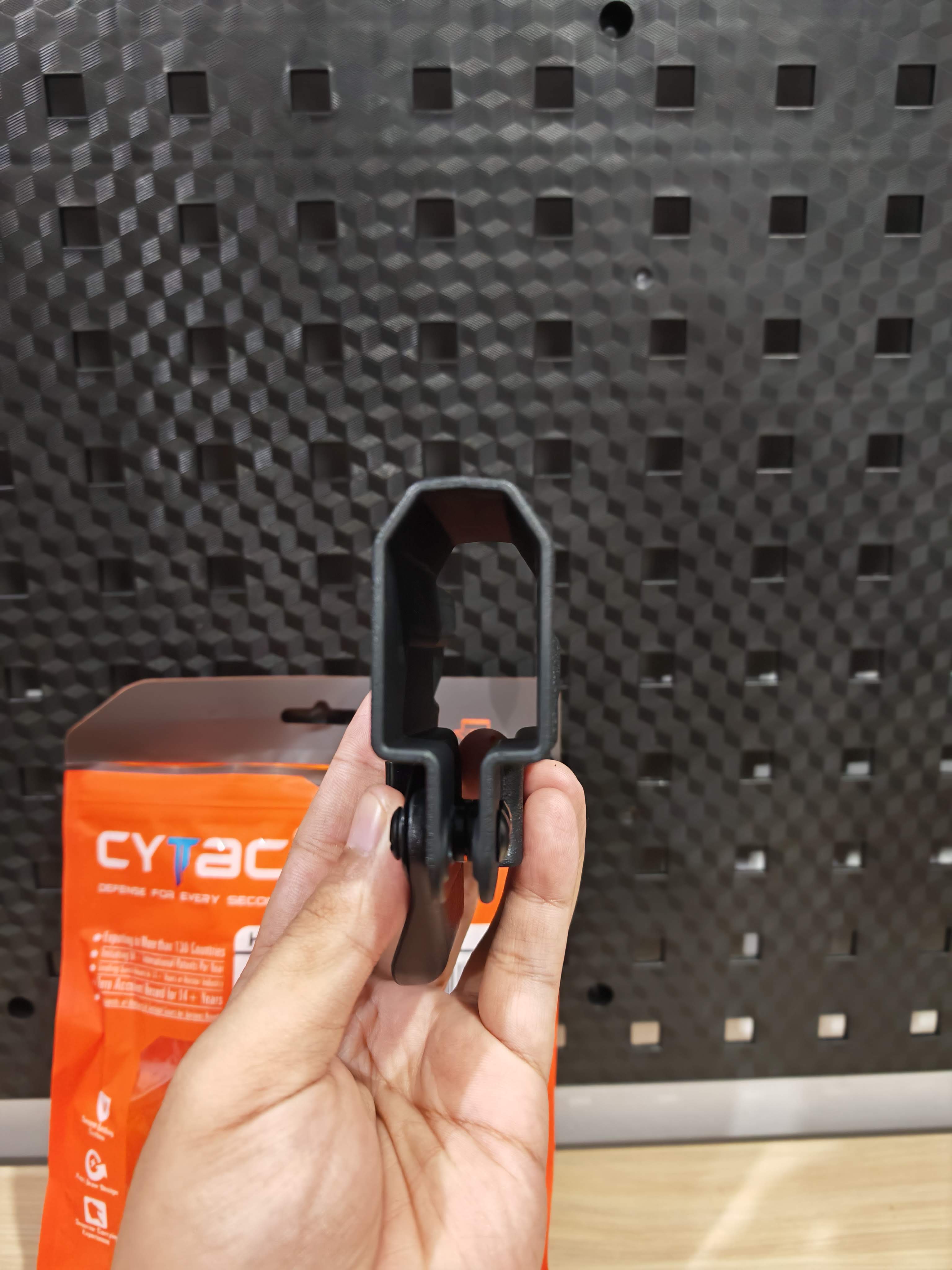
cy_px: 635
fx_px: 880
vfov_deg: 71.6
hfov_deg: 56.8
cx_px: 476
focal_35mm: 24
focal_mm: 6.83
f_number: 2
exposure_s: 1/50
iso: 800
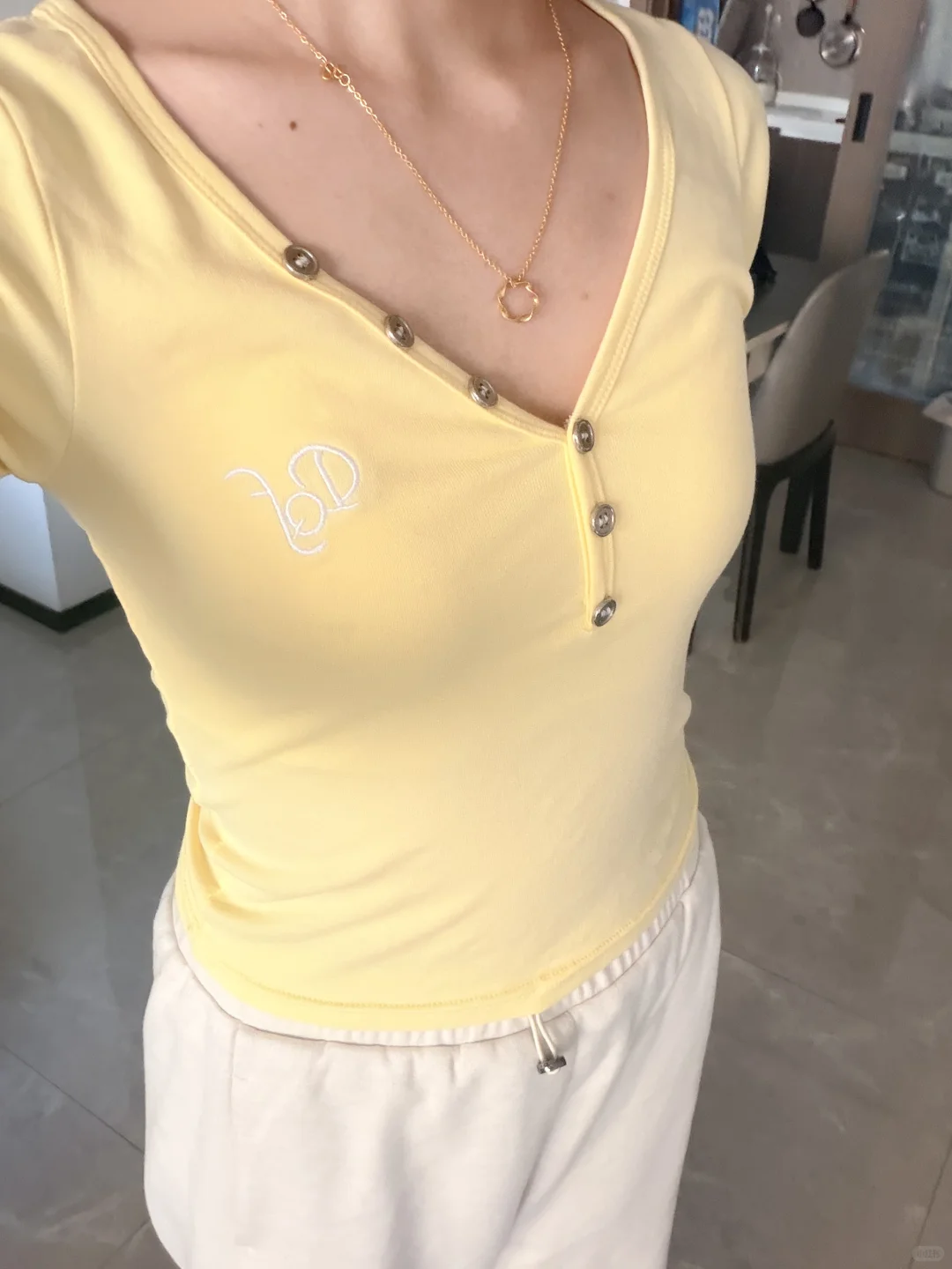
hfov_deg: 46.8
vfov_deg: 60.0
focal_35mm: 30
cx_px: 476
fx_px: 1100
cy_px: 634
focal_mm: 2.71
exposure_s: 1/49
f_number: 1.9
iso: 320
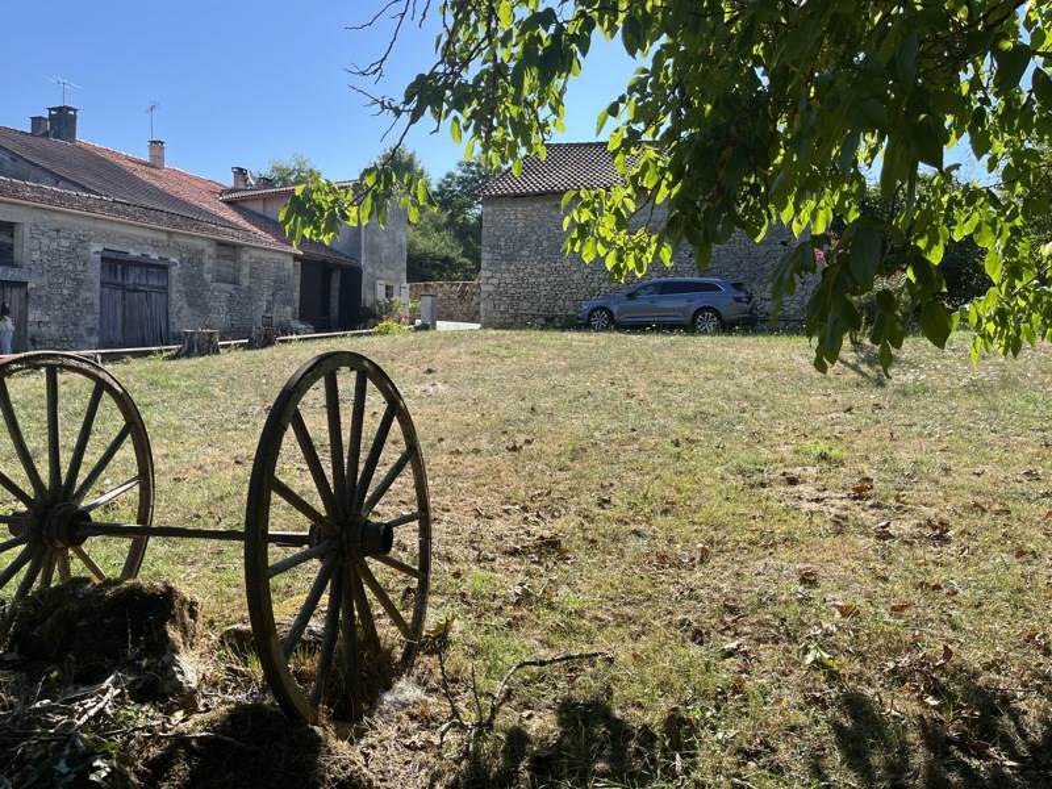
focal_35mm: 26
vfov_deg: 53.1
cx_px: 526
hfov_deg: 67.3
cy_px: 394
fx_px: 790
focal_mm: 5.1
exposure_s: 1/1458
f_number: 1.6
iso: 50
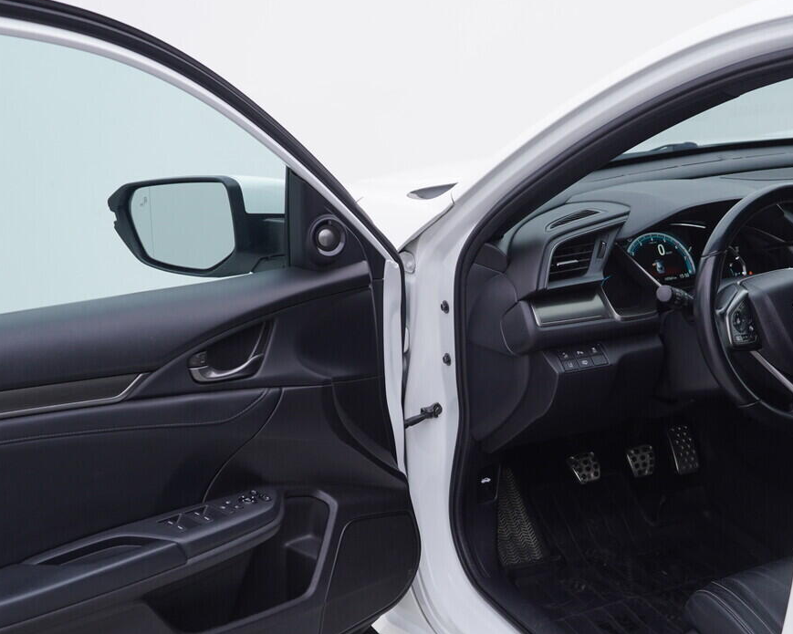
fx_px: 1314
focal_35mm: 56
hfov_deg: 33.4
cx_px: 506
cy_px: 424
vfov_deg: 27.0
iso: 125
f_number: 3.5
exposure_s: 1/60
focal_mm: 24
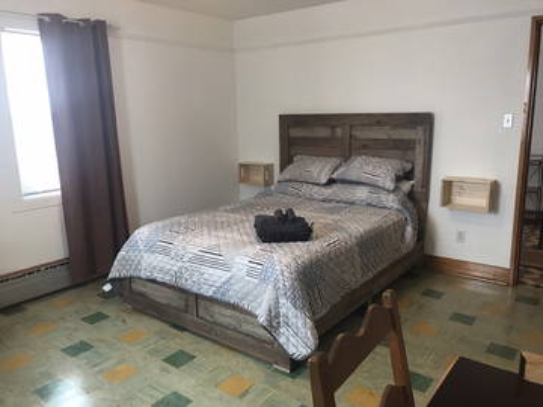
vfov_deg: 49.7
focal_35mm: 28
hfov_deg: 63.4
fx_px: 439
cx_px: 272
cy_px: 204
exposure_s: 1/15
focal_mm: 3.99
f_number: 1.8
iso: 40
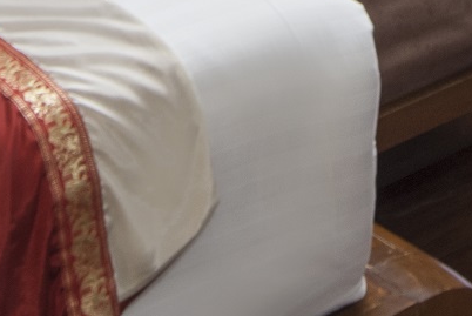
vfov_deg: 8.8
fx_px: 1785
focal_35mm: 136
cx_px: 419
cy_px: -520
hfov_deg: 14.9
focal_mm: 19
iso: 320
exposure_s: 1/10
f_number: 8
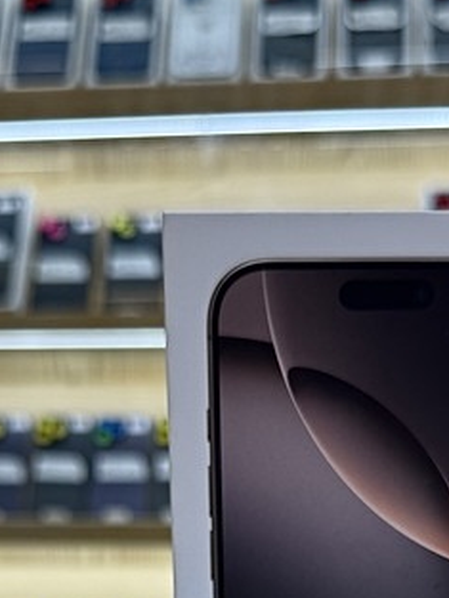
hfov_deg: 21.3
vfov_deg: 24.9
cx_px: 274
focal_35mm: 69
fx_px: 1193
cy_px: 751
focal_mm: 6.76
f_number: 1.78
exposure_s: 1/120
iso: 50
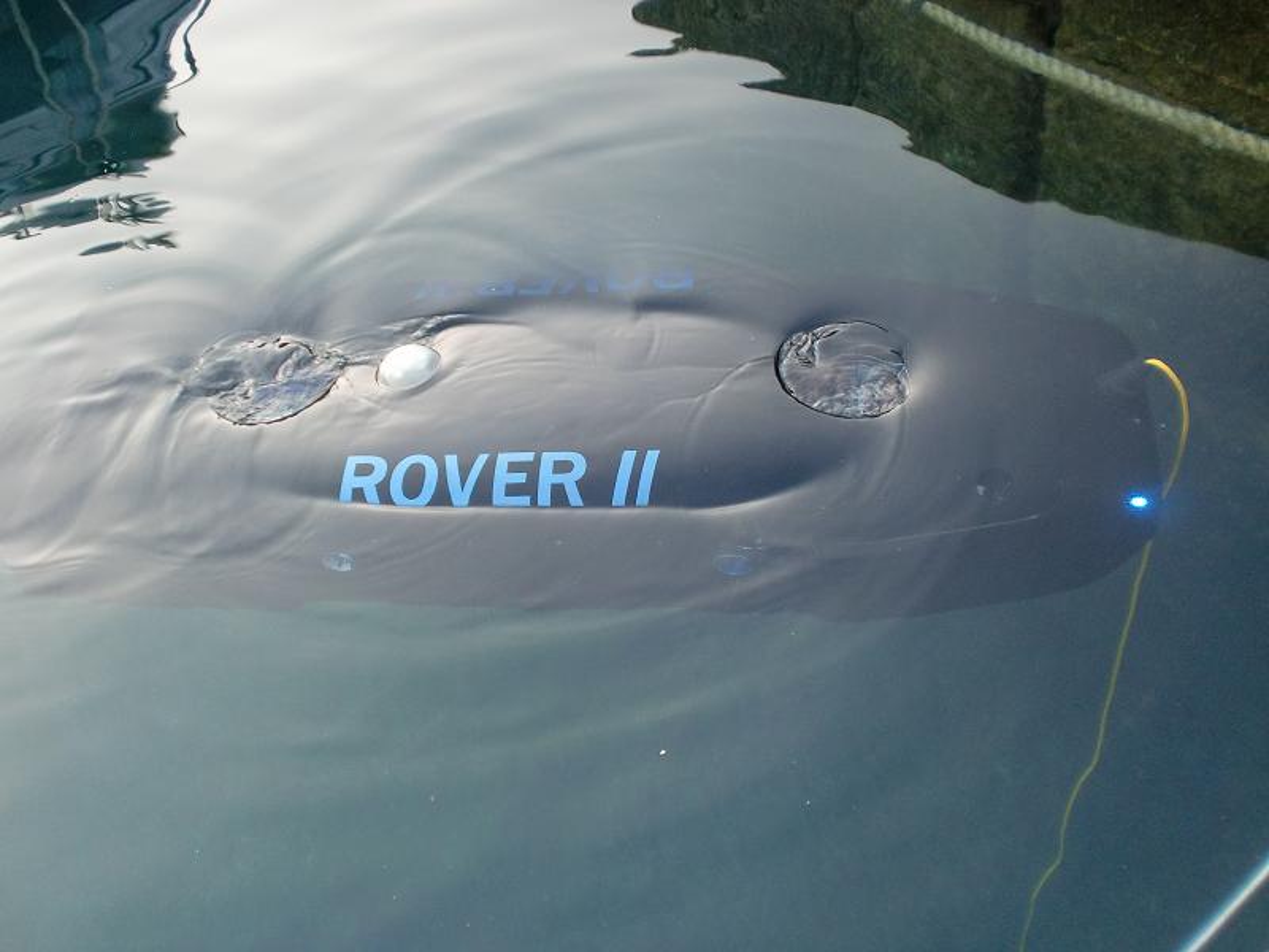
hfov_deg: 52.6
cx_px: 634
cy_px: 476
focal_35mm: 35
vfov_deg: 40.7
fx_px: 1283
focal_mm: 6.3
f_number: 3.1
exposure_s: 1/60
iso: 160
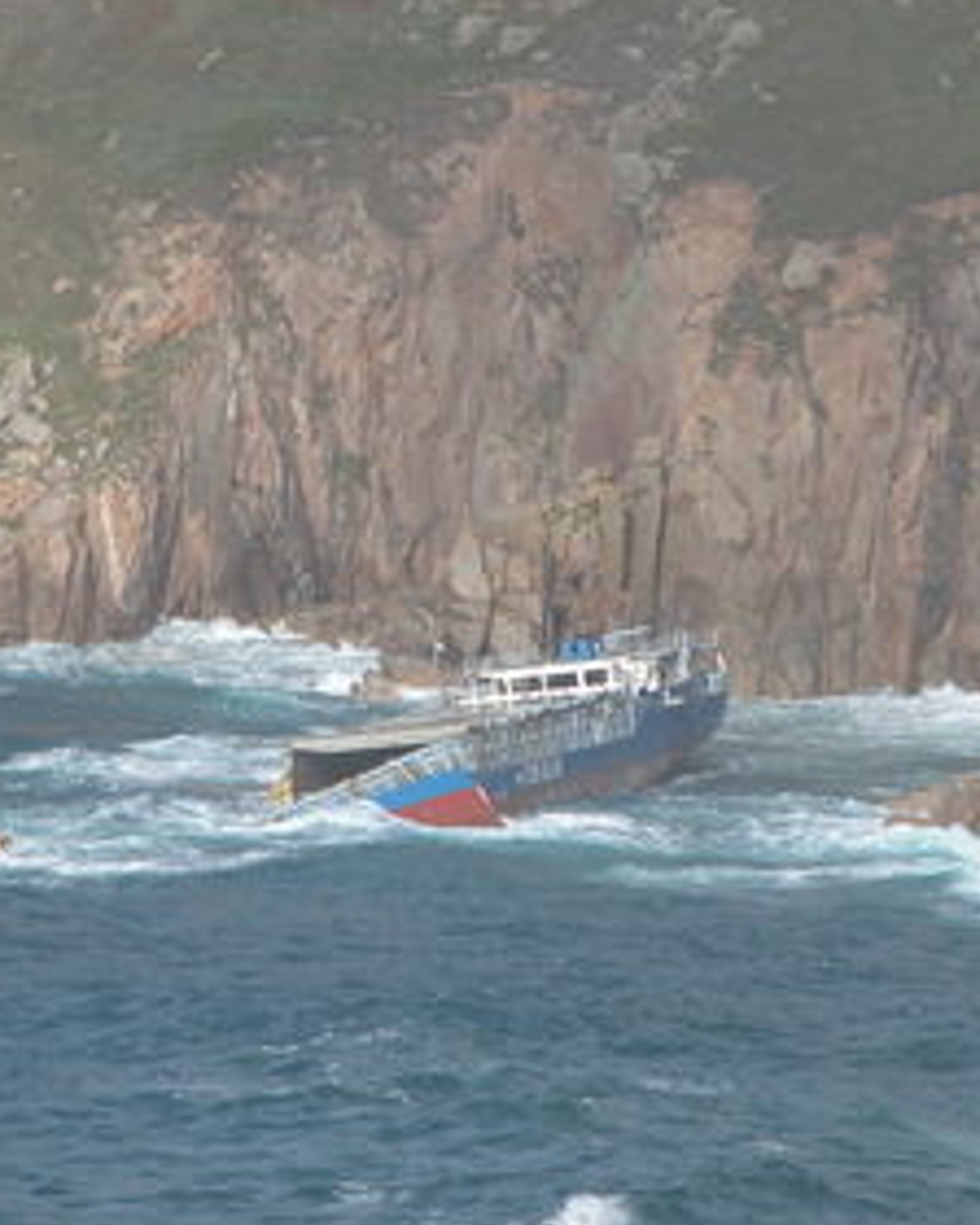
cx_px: 368
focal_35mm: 391
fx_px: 14176
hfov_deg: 4.0
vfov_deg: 4.9
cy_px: 634
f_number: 5.9
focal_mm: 71.2
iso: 100
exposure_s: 1/385
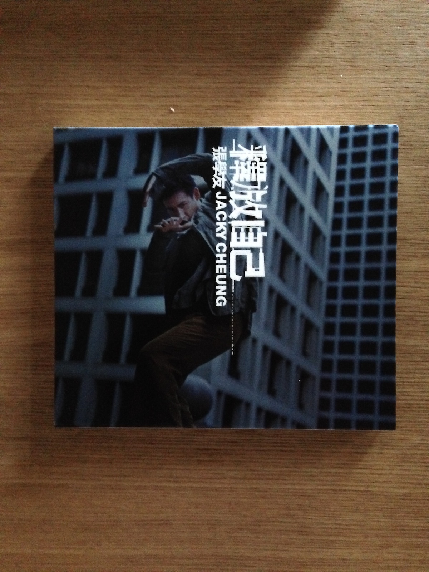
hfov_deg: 42.9
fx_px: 545
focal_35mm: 33
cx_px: 214
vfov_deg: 55.4
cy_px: 286
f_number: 2.4
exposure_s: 1/15
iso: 800
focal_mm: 4.12
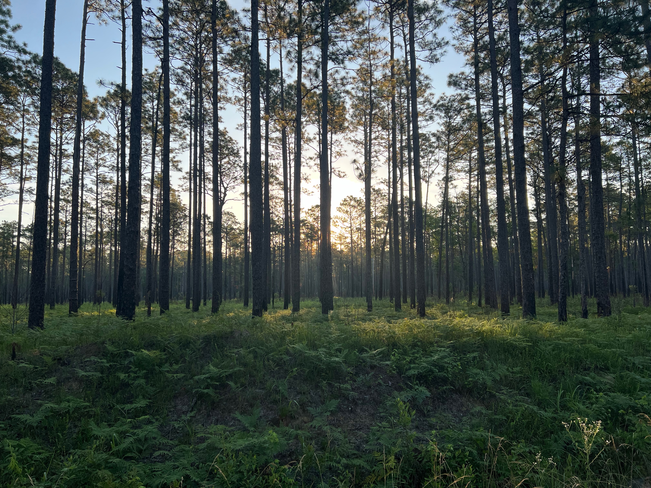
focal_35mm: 26
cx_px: 326
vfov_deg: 53.1
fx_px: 489
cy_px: 244
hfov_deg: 67.3
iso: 50
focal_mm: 5.7
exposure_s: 1/723
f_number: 1.5
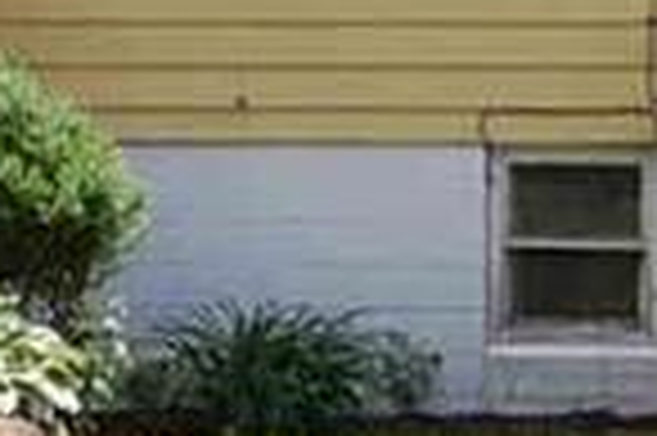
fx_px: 3828
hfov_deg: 9.7
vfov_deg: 6.5
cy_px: 103
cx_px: -94
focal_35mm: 210
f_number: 8
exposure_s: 1/320
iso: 200
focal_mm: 20
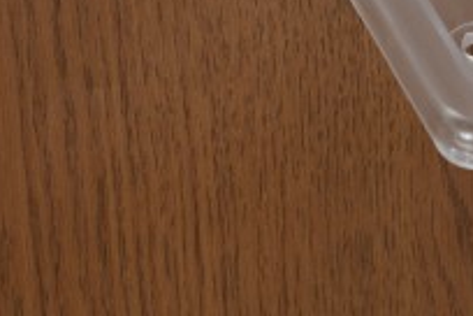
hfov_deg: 4.1
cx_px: 642
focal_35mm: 499
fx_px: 6556
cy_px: -146
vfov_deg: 2.7
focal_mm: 85
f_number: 16
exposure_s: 1/40
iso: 100
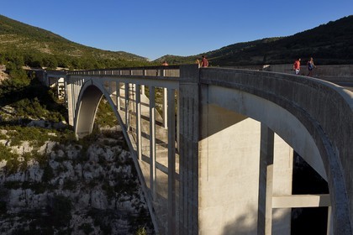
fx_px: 314
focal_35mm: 32
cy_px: 118
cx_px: 176
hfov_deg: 58.7
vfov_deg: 41.1
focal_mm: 32
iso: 400
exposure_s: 1/200
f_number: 18
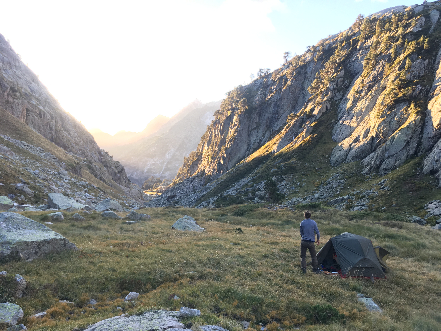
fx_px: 369
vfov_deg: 48.2
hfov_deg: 61.7
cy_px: 166
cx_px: 220
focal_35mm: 29
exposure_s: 1/100
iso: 40
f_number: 2.2
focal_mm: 4.15
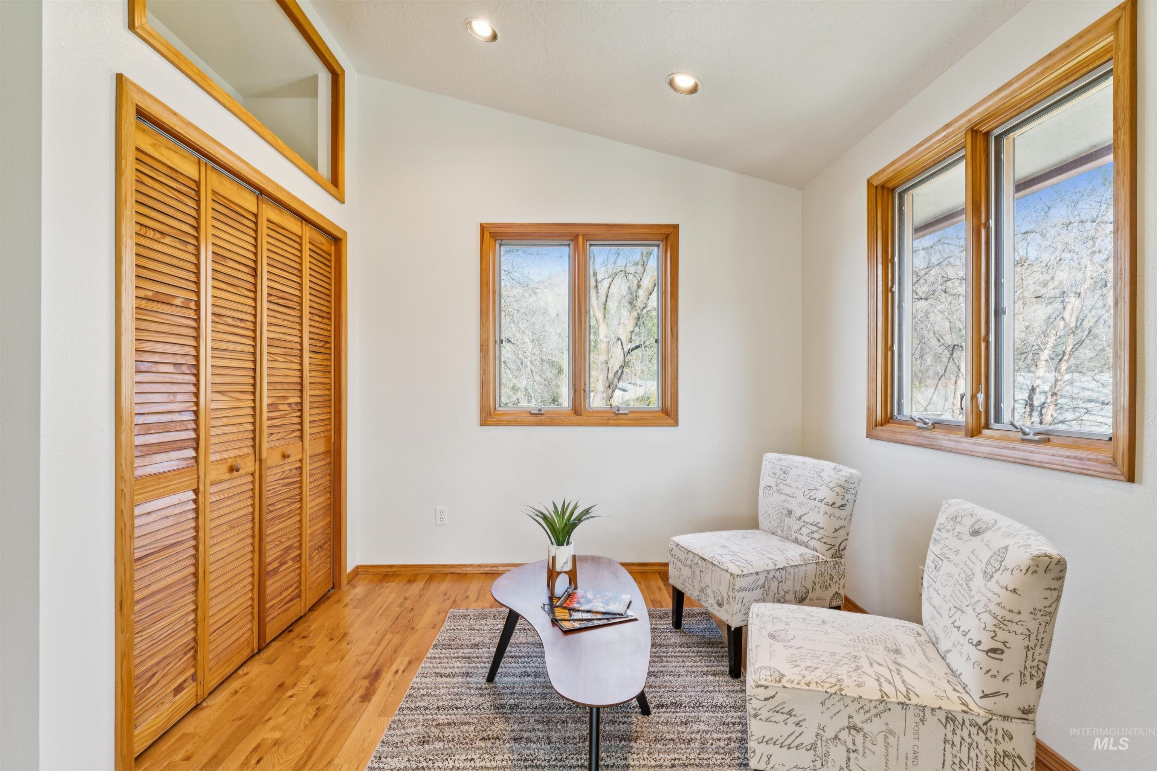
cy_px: 386
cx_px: 578
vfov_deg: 70.8
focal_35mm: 17
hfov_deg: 93.6
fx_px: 543
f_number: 13
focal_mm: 16.9
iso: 400
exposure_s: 1/8
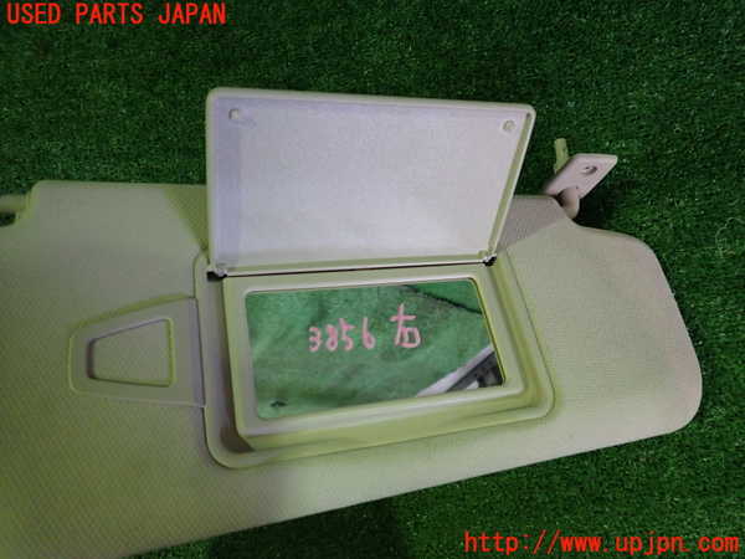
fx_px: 538
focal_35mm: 25
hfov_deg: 69.4
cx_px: 372
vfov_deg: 54.9
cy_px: 280
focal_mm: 4.5
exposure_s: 1/80
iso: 640
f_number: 2
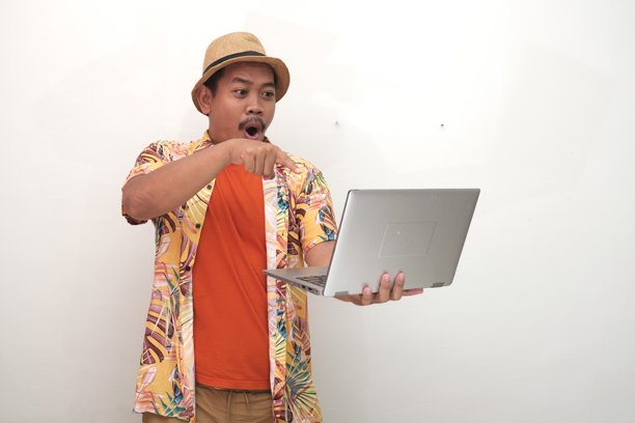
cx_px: 318
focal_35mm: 47
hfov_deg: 41.9
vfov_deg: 28.6
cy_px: 212
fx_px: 829
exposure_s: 1/60
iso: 125
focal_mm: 31.4
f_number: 5.6
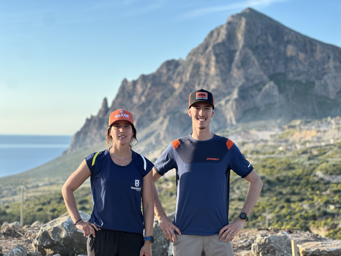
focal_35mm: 77
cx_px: 170
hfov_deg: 25.3
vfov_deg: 19.1
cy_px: 128
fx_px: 759
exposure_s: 1/201
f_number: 2.8
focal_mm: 9
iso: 25
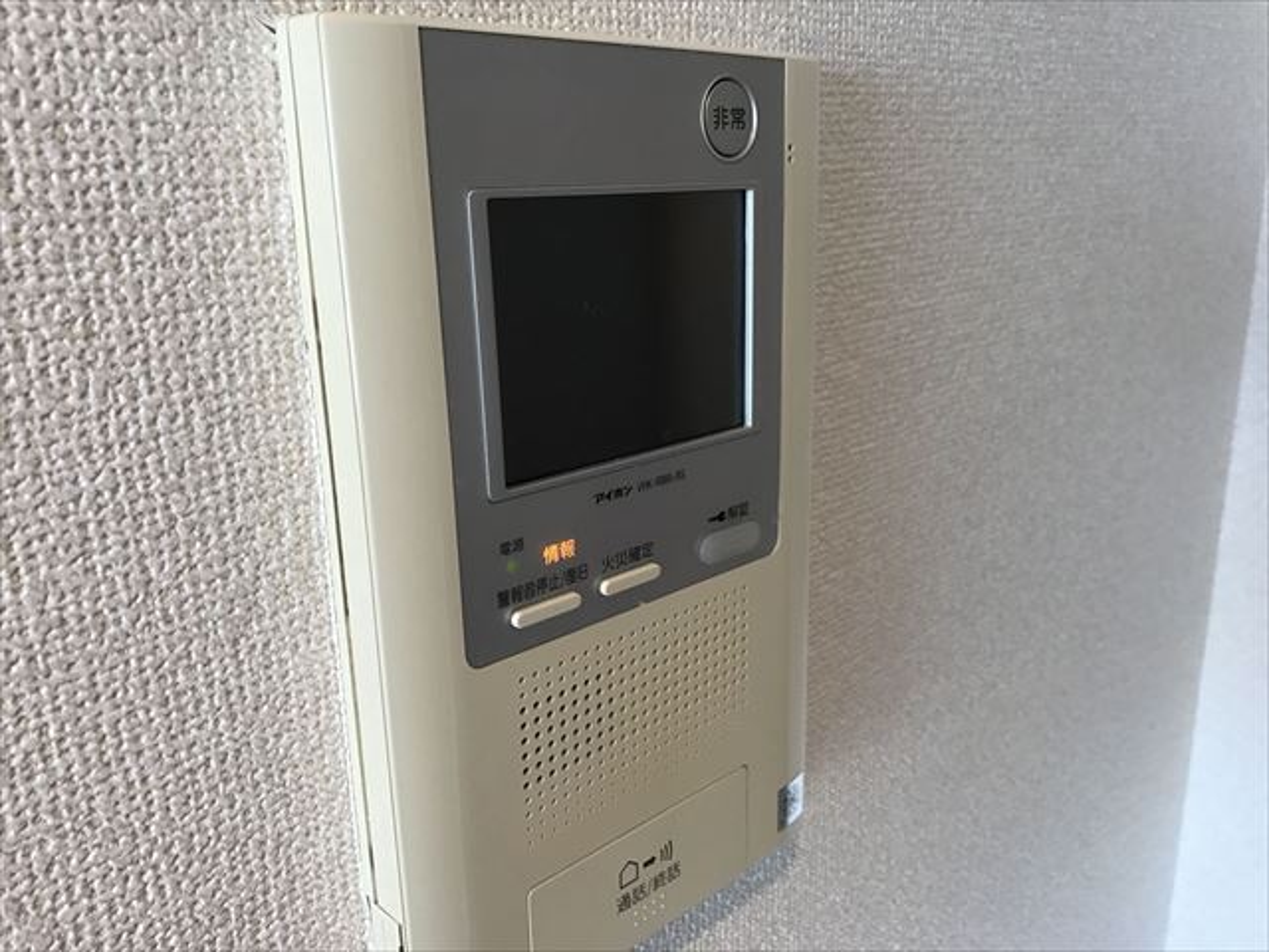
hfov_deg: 63.4
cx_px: 634
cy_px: 476
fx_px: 1026
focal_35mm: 28
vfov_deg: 49.7
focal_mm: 3.99
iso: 25
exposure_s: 1/33
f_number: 1.8
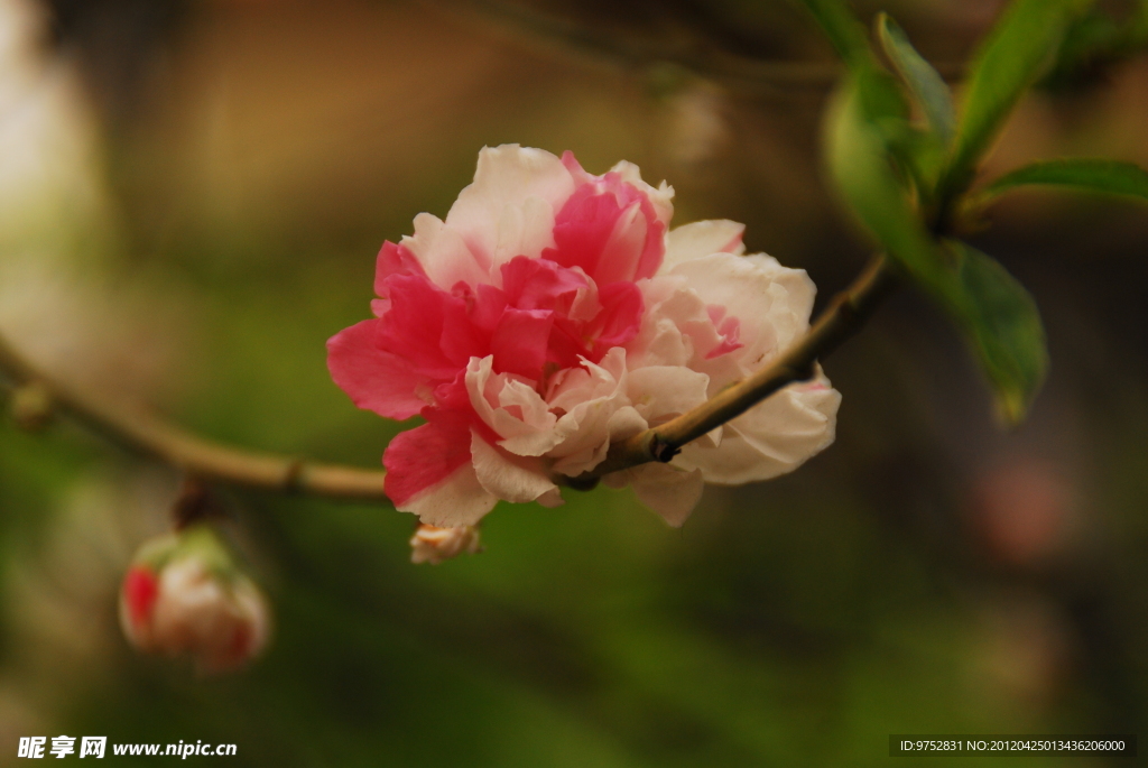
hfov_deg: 6.9
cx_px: 574
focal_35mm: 300
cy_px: 384
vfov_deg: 4.6
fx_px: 9576
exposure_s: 1/320
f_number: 6.3
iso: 250
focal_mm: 200
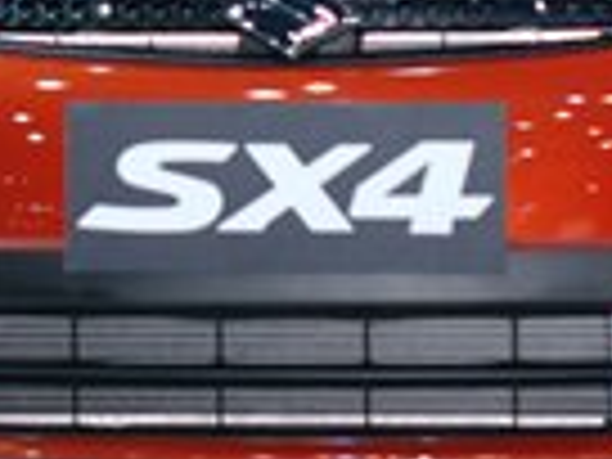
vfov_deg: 4.6
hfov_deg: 6.2
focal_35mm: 319
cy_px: -189
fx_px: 5640
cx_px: 9
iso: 500
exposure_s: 1/250
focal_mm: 50
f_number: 2.8
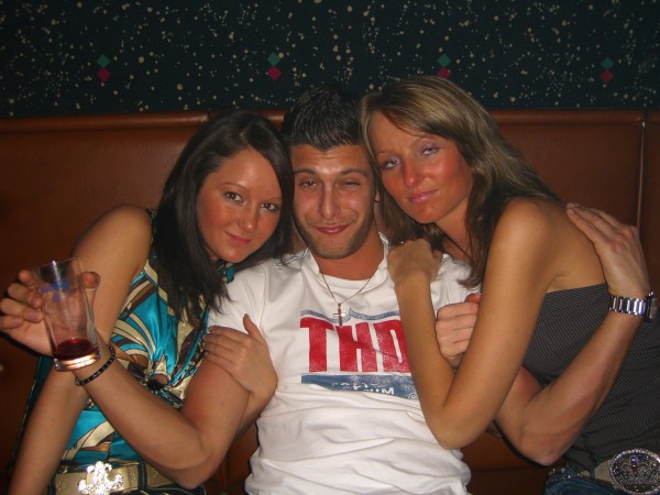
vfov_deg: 37.7
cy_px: 248
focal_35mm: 38
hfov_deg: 49.0
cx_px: 330
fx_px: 725
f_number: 2.8
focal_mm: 7.9
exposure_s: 1/60
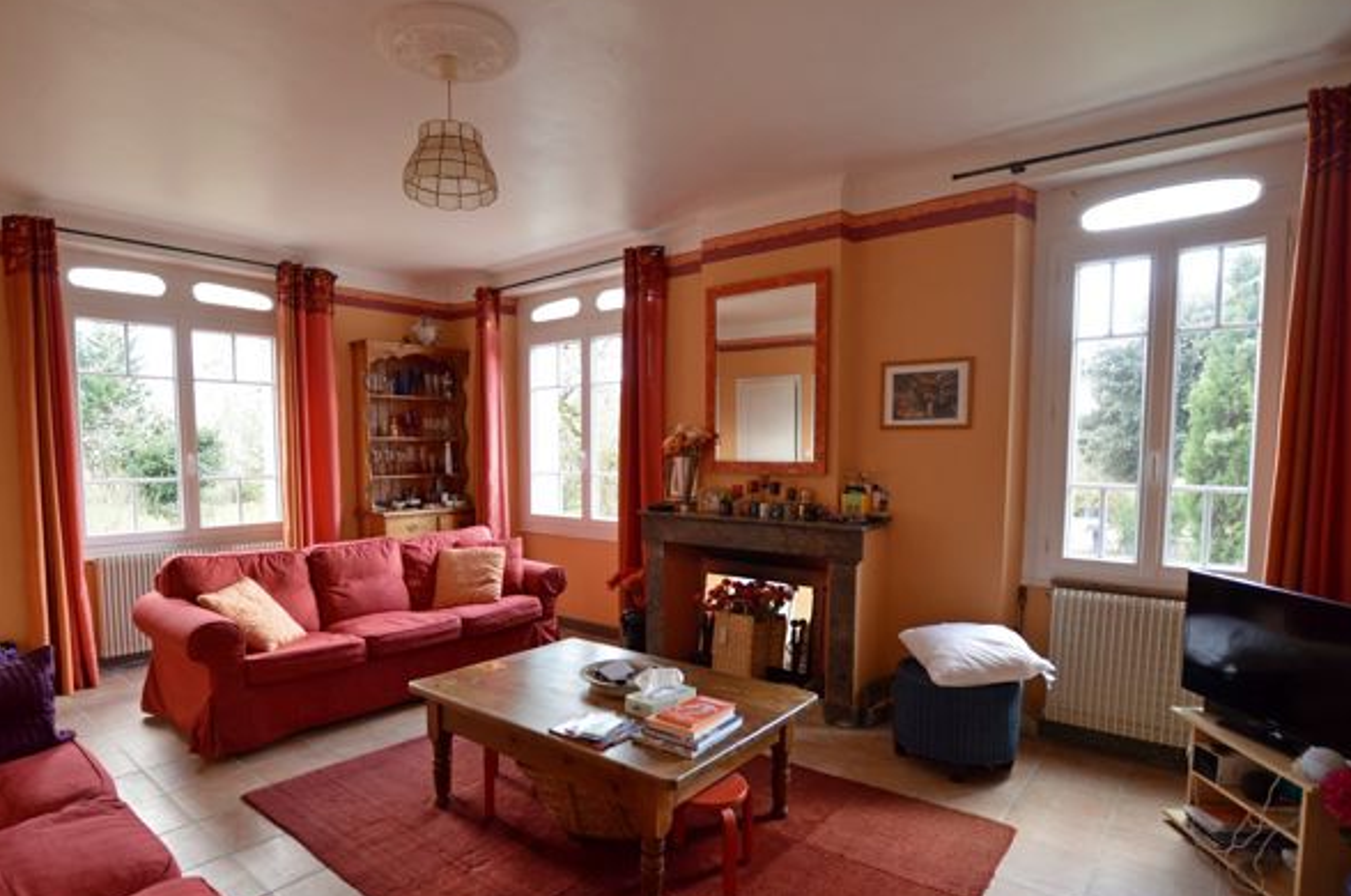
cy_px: 508
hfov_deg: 89.8
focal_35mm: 18
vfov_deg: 66.9
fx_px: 674
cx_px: 605
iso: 400
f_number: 4
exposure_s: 1/60
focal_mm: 10
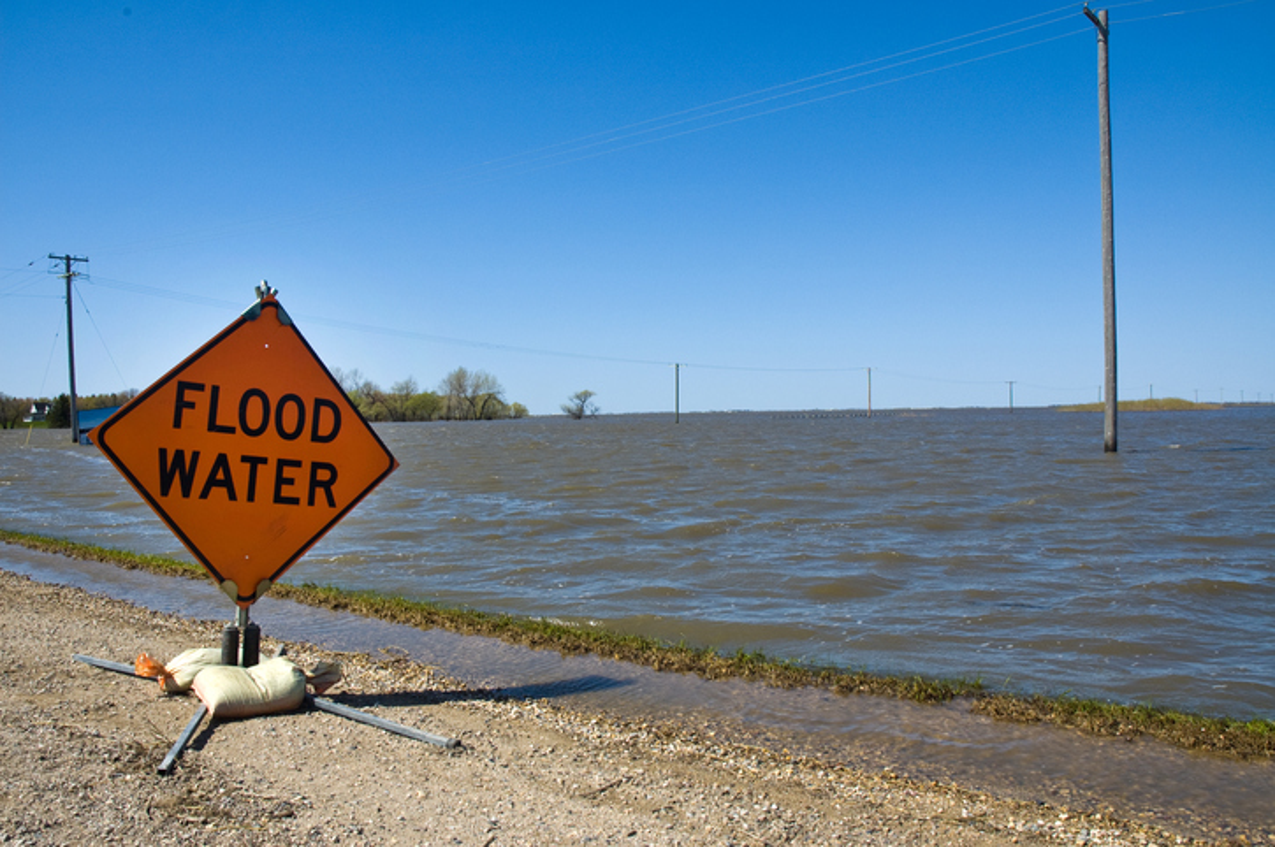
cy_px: 424
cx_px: 638
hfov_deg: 67.4
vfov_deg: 47.8
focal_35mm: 27
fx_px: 955
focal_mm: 18
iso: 200
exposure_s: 1/200
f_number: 14
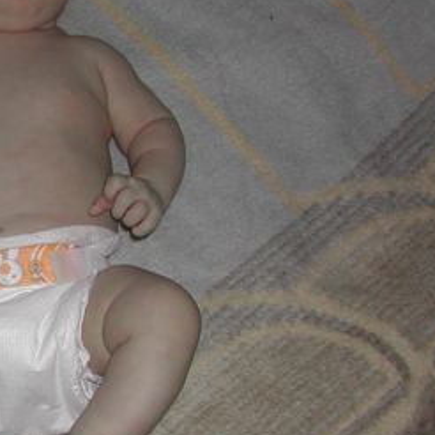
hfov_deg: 20.2
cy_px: 235
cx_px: -35
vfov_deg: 21.1
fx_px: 1166
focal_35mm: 82
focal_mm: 8
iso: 100
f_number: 7.6
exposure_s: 1/60
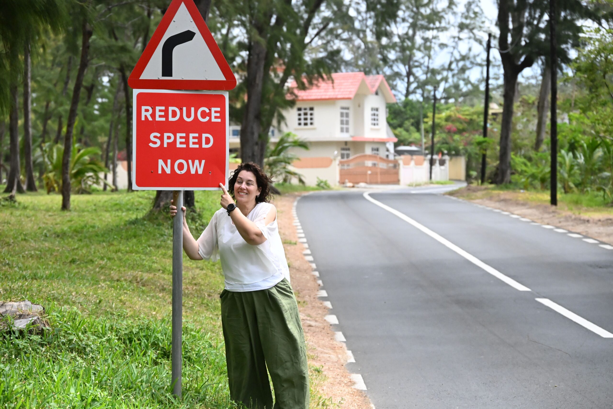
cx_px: 306
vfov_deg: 13.2
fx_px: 1771
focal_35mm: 104
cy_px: 204
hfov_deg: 19.6
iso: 6400
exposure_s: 1/8000
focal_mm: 104
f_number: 6.3
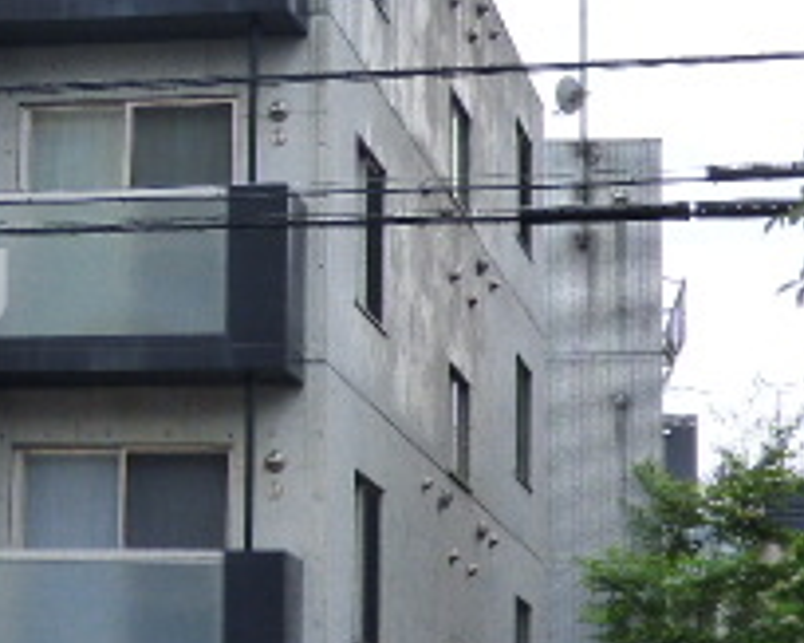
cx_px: -240
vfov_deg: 10.5
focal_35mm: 147
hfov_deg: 12.7
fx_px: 3496
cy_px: 276
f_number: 3.8
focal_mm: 8.68
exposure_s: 1/800
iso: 200
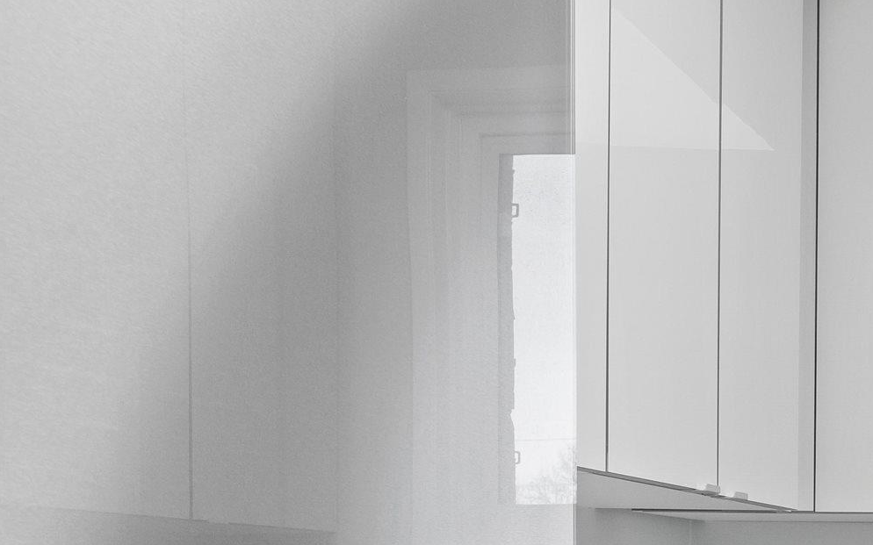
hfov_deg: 24.7
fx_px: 1499
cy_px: 630
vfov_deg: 19.6
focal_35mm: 63
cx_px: 1326
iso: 400
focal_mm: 13.2
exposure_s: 1/5
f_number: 8
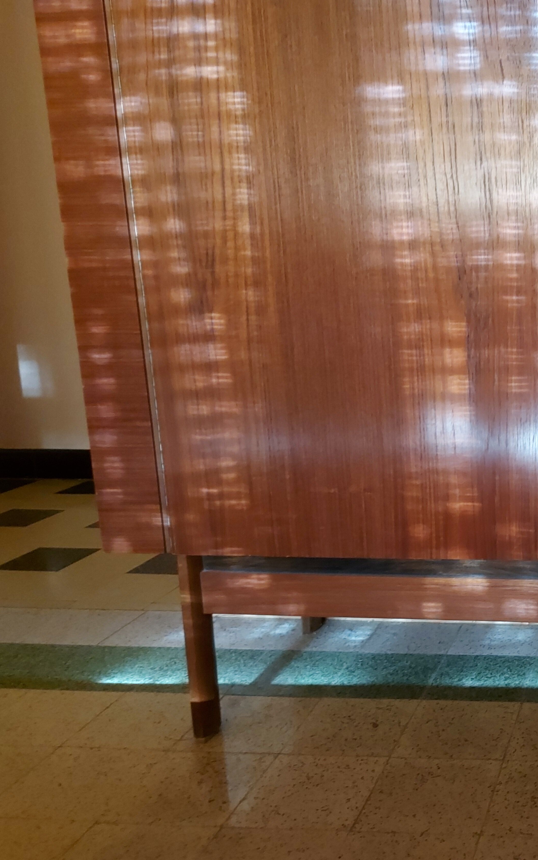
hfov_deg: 32.1
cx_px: 591
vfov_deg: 55.3
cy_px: 442
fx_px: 821
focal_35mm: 35
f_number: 1.8
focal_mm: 5.23
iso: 800
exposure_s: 1/20
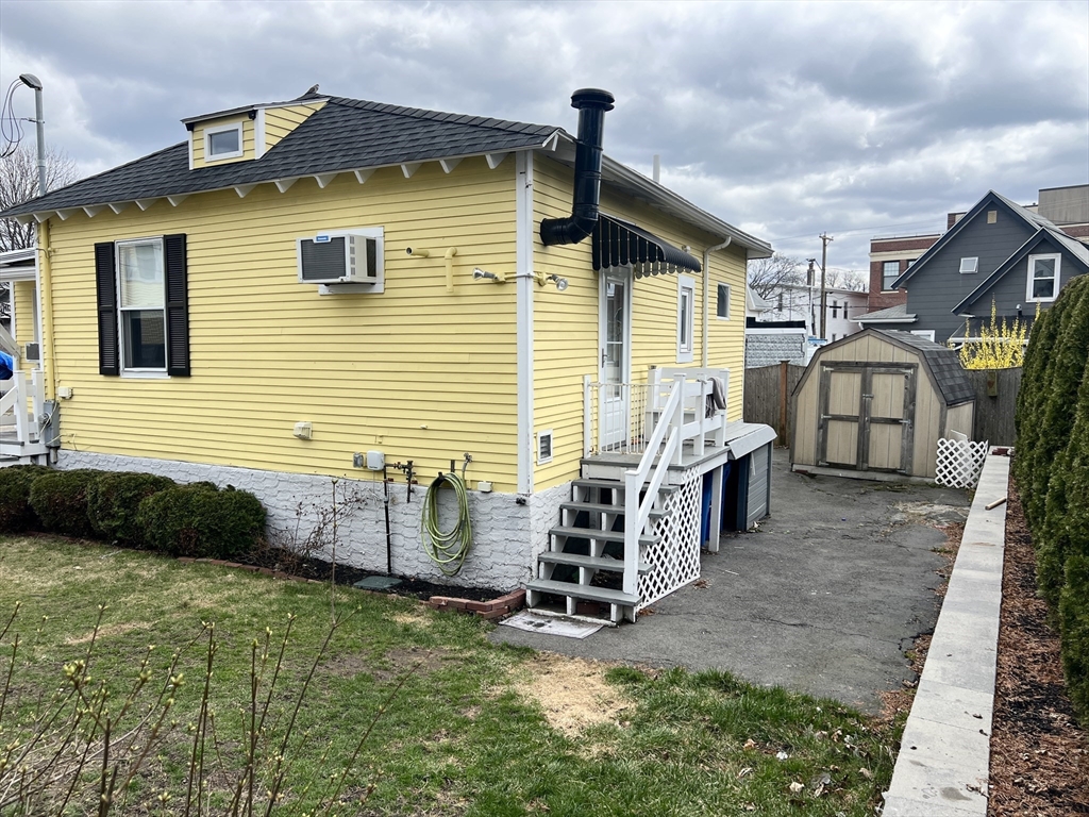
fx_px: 818
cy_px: 408
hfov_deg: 67.3
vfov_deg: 53.1
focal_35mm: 26
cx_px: 544
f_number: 1.5
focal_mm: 5.7
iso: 50
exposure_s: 1/3077
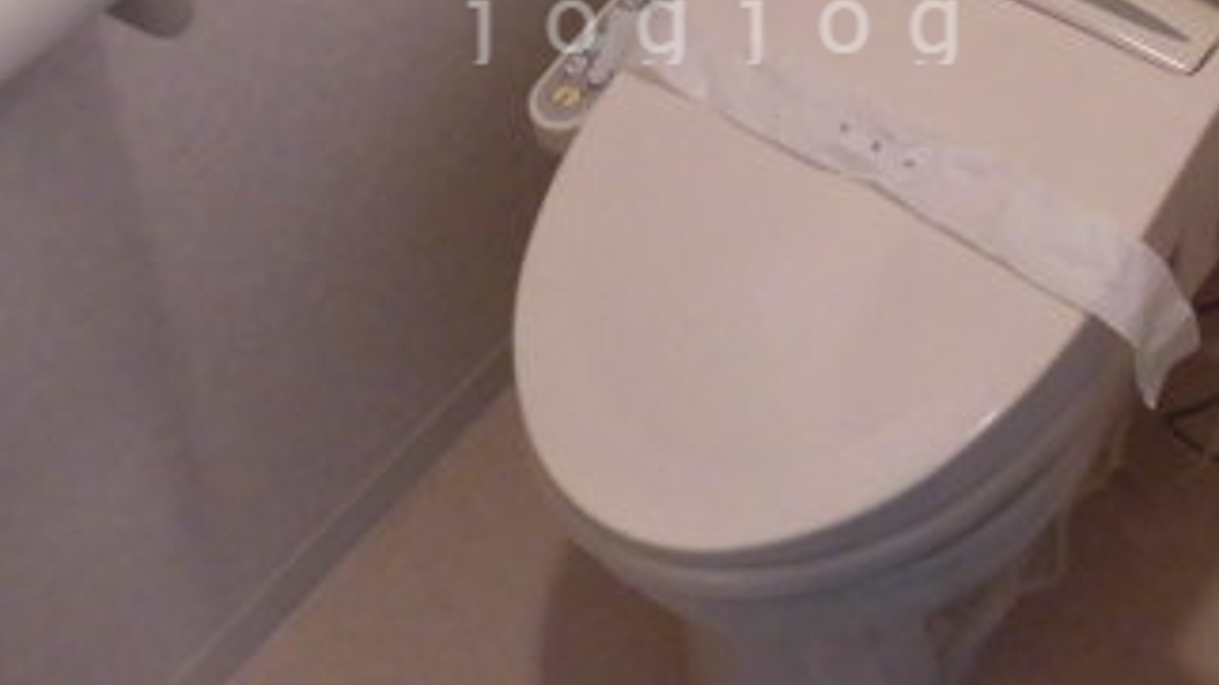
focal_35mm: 52
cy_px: 19
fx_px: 1681
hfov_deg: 39.7
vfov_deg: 22.3
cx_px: 719
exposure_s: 1/30
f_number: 3.1
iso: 400
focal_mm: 4.3
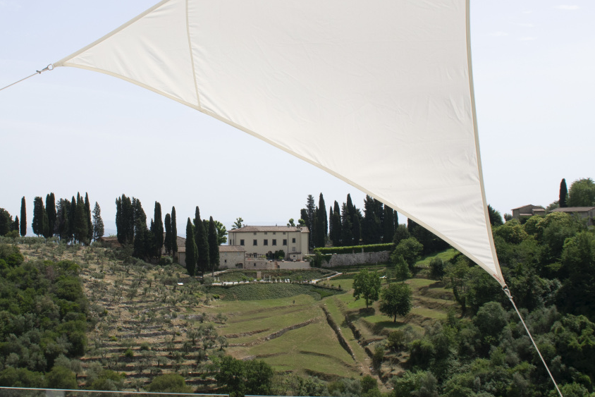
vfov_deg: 28.0
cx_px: 248
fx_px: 793
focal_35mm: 48
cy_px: 169
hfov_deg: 41.0
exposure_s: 1/400
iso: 200
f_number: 10
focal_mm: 18
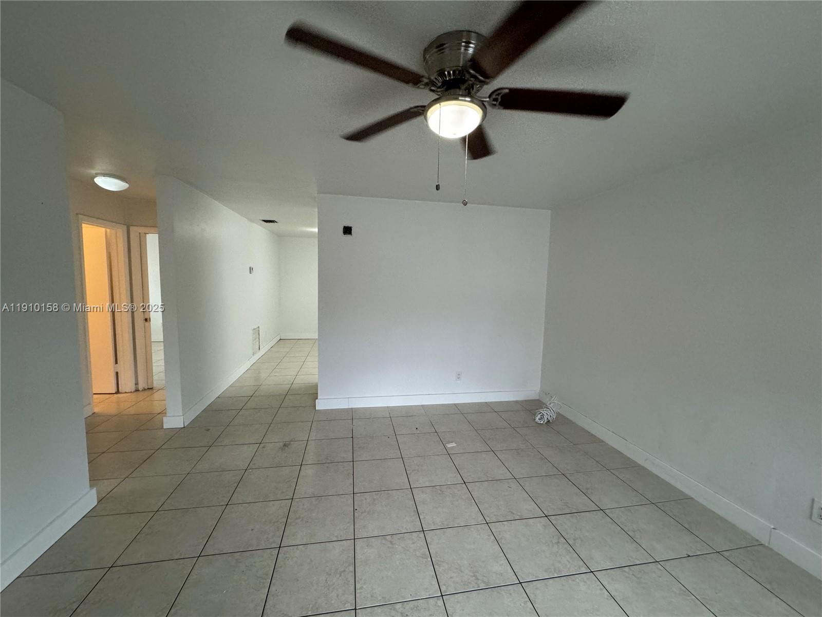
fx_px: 332
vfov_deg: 85.7
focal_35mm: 14
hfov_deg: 102.1
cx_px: 411
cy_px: 308
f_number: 2.2
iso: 250
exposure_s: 1/120
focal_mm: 2.22
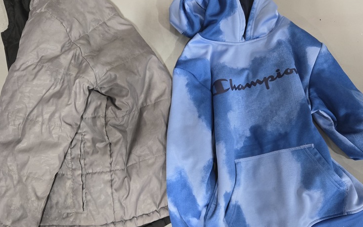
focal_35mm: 34
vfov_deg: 37.3
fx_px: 336
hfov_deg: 56.6
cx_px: 162
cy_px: 121
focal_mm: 5.4
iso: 500
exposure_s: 1/120
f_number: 1.8
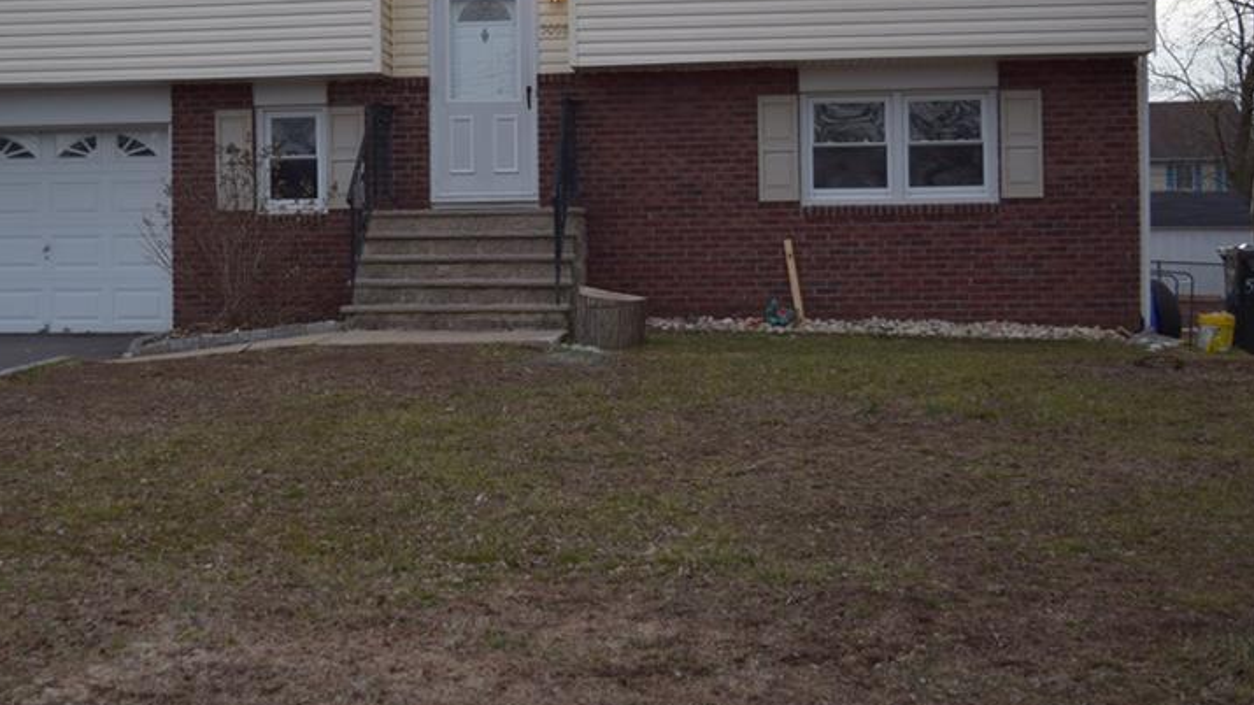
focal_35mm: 54
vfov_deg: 22.1
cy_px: 235
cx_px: 477
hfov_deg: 38.3
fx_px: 1795
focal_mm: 24
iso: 200
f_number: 4
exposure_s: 1/800
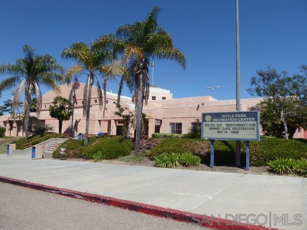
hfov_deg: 69.4
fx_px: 222
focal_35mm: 25
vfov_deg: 54.9
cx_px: 154
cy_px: 115
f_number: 3.3
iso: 80
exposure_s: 1/1000
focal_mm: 4.3
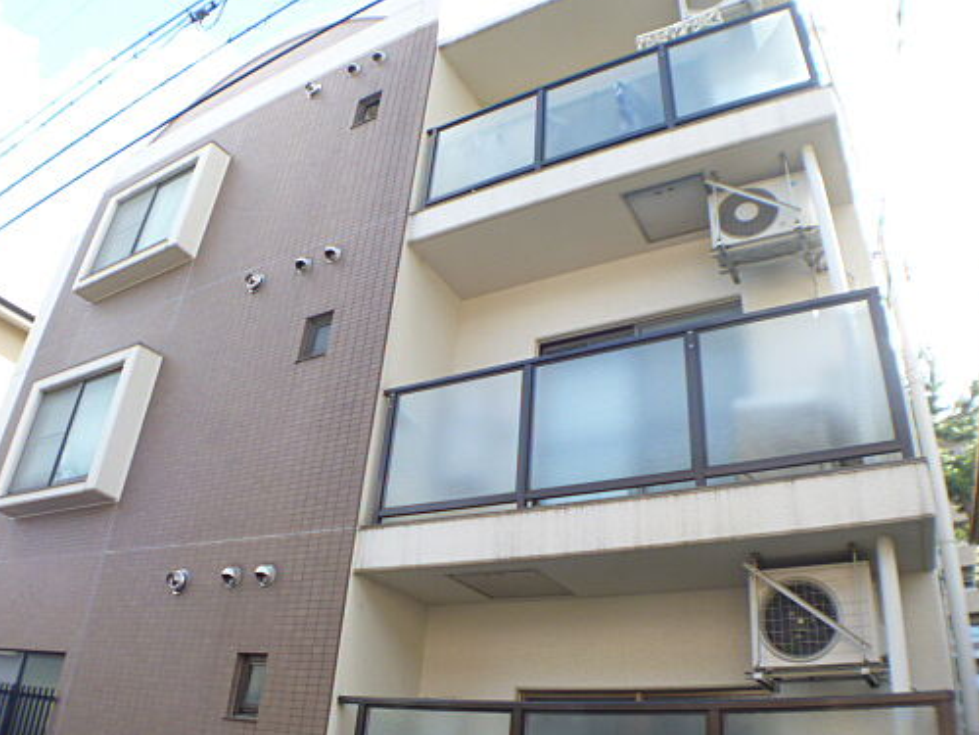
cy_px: 345
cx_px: 478
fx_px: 1160
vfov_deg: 35.1
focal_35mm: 41
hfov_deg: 45.8
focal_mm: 5.7
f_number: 2.9
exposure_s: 1/125
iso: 160
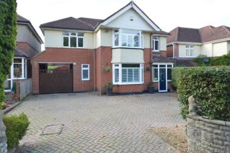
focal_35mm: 23
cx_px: 110
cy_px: 70
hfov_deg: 76.1
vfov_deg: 55.0
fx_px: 147
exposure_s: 1/160
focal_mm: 12
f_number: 8
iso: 400
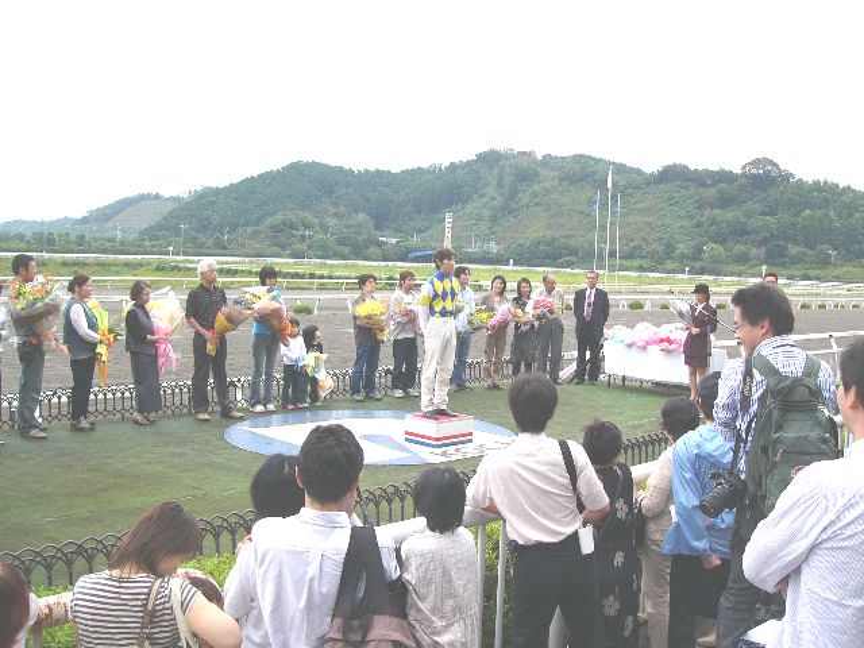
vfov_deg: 39.7
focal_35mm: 36
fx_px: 899
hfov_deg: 51.4
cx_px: 432
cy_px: 324
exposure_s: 1/125
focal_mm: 6
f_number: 3.3
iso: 50
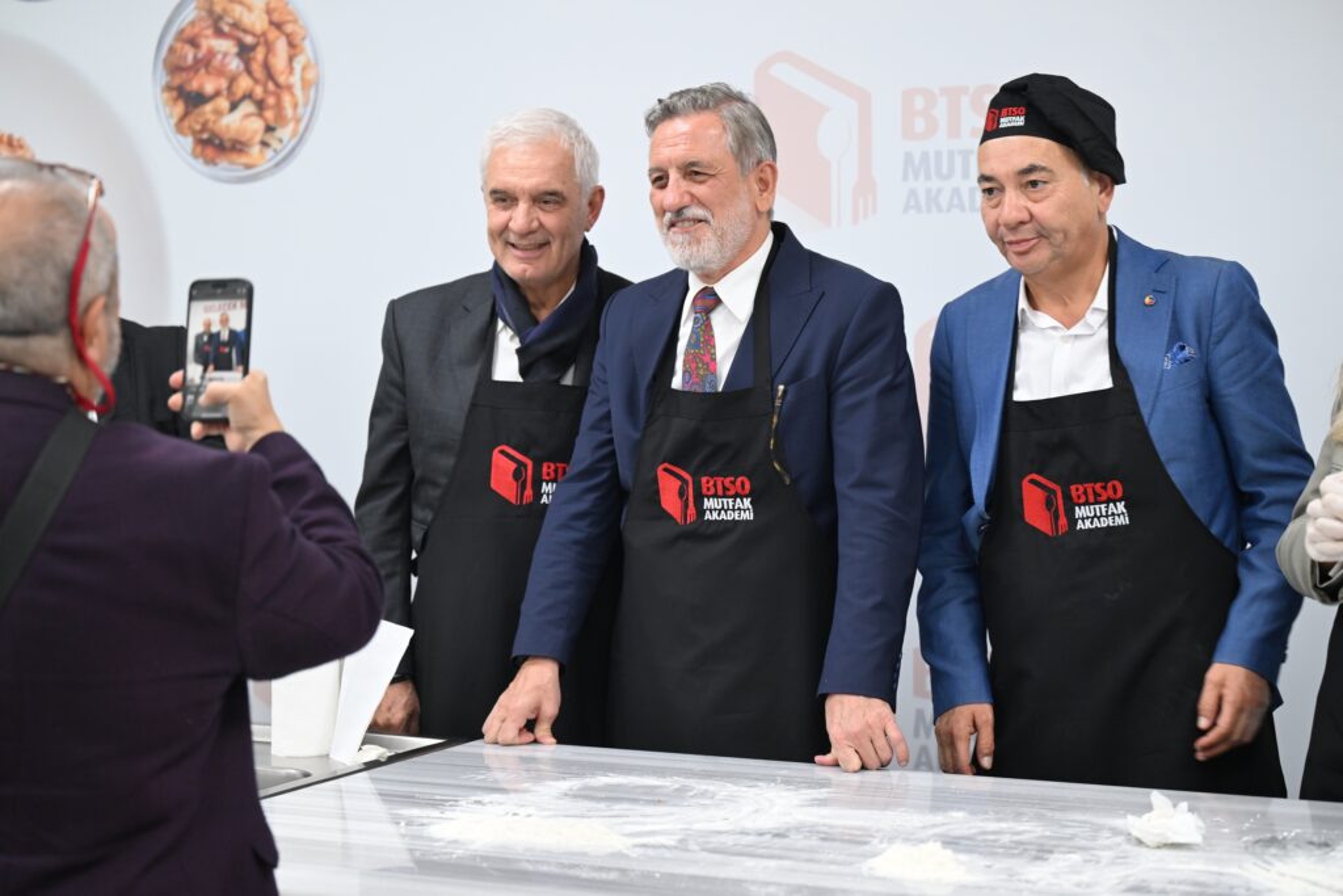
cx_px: 672
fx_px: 2612
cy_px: 448
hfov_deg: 28.8
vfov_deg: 19.5
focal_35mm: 70
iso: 1000
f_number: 3.2
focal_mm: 70
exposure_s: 1/100
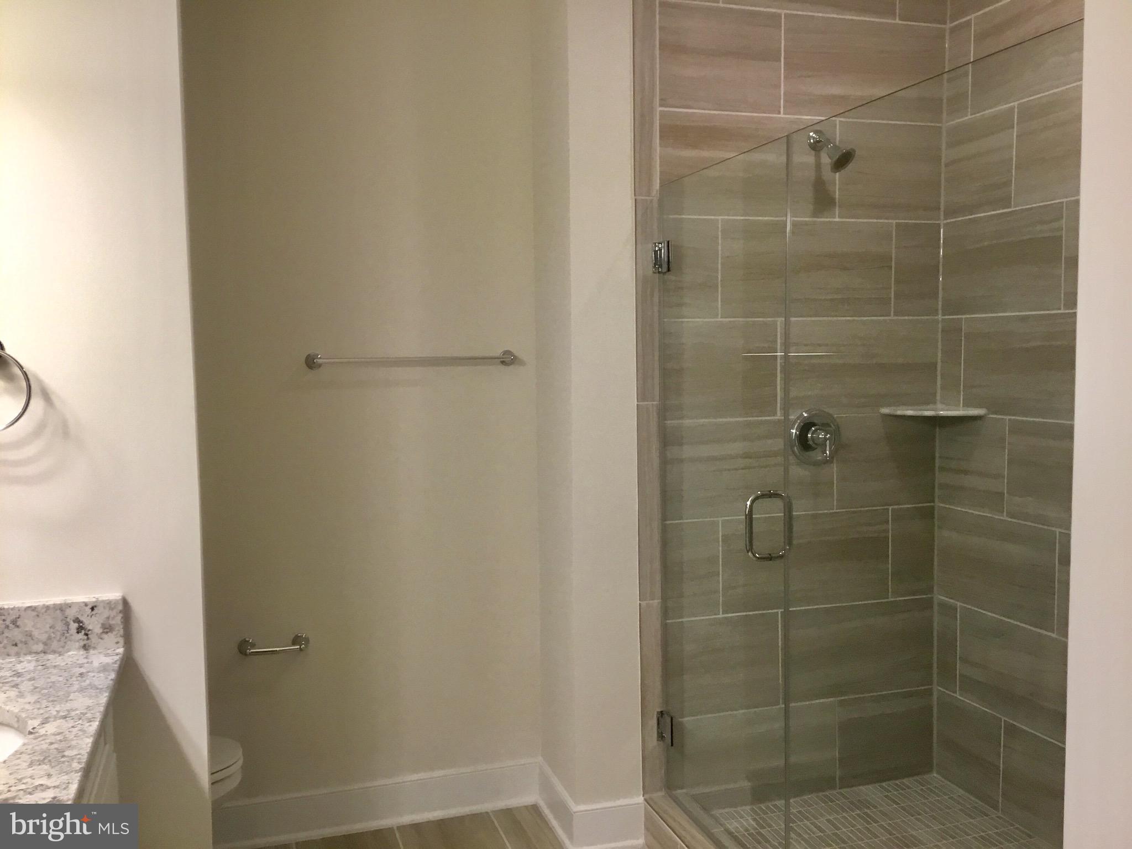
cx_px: 566
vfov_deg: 45.4
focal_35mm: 31
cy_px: 424
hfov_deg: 58.4
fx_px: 1014
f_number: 2.4
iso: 32
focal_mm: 3.3
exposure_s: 1/30
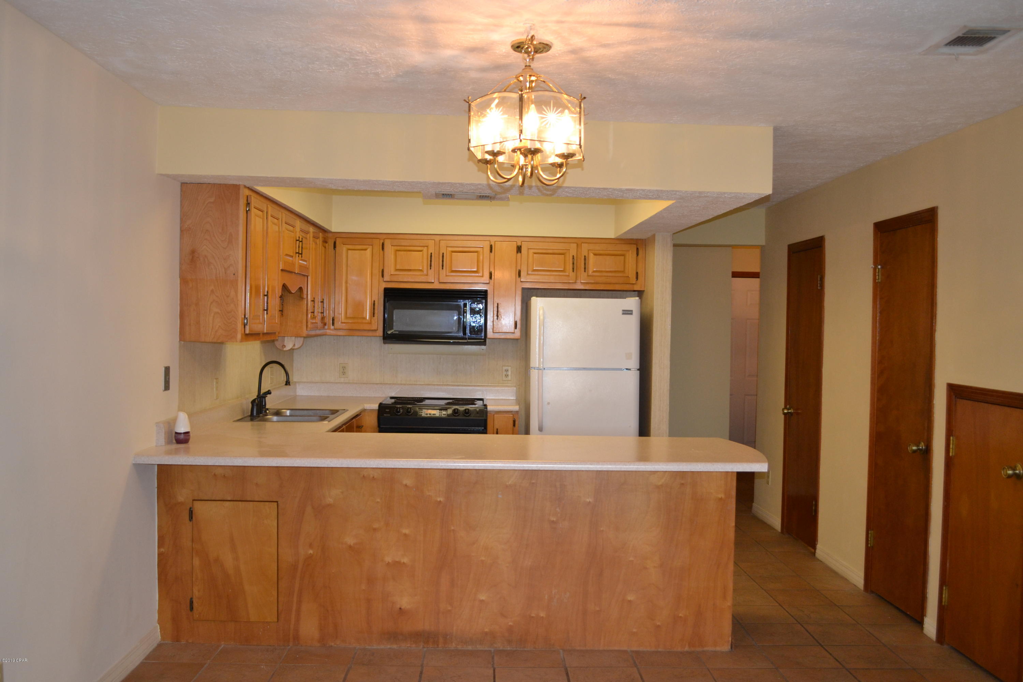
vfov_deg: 40.0
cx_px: 512
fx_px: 938
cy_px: 341
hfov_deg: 57.2
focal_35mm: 33
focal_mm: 22
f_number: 3.8
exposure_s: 1/60
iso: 500
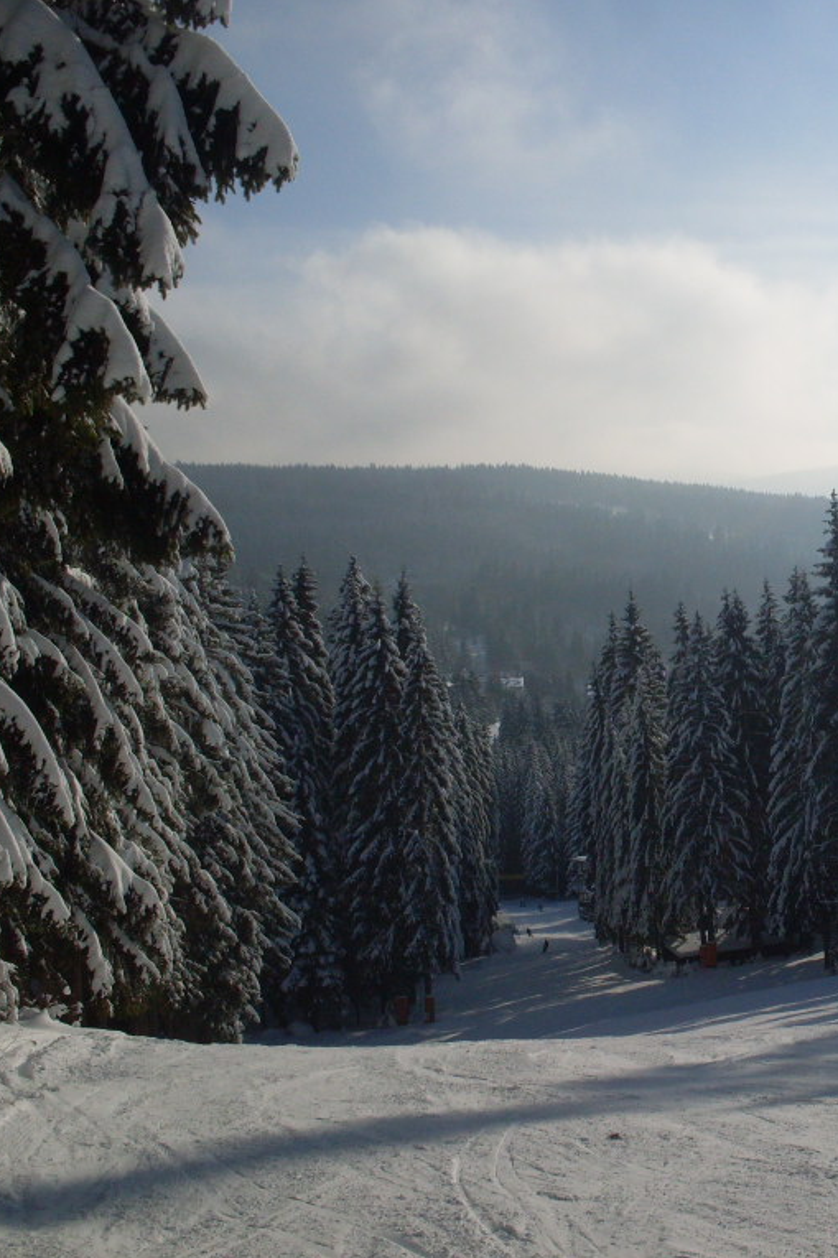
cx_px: 716
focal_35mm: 53
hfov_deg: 24.9
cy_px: 631
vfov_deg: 37.5
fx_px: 1851
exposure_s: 1/750
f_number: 8.4
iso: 80
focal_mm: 6.3
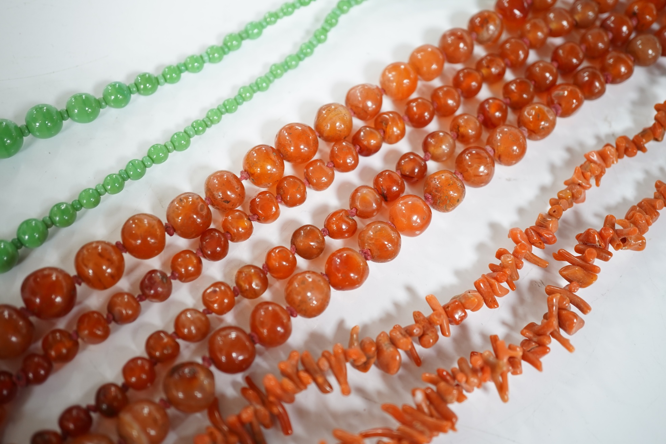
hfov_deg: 43.6
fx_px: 832
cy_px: 222
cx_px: 333
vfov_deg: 29.9
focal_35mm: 45
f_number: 5
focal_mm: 30
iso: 500
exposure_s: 1/20
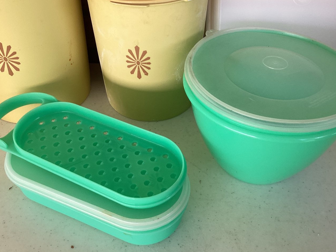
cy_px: 111
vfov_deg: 38.6
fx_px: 359
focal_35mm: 37
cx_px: 165
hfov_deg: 50.1
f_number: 2.4
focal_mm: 3.3
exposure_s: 1/120
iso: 40
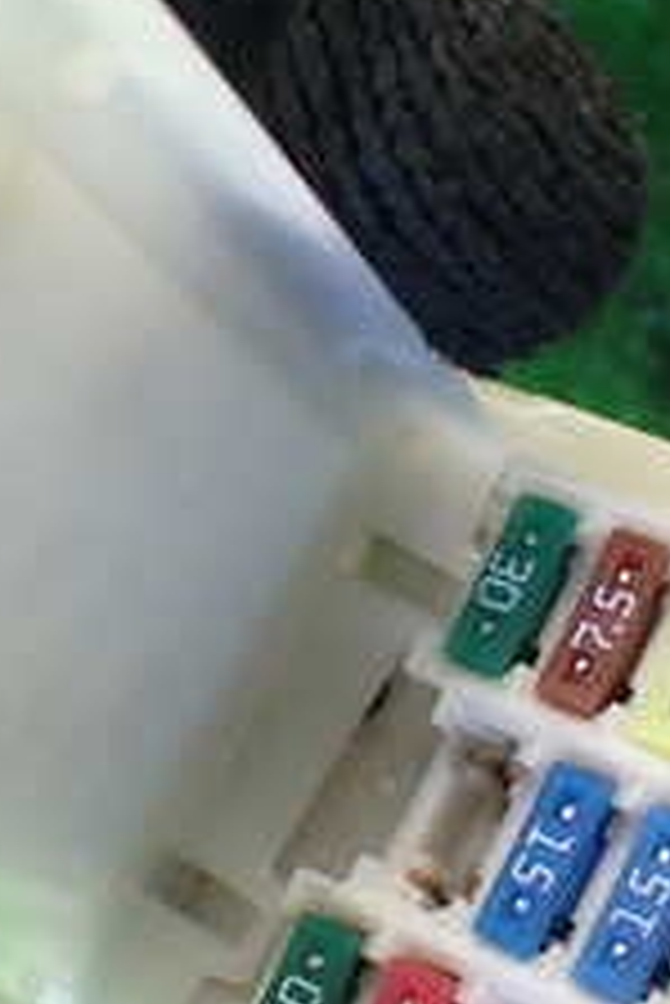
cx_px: 414
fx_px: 2341
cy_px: 621
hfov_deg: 16.3
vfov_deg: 24.1
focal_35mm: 84
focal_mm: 5.4
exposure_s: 1/125
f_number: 2.3
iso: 160
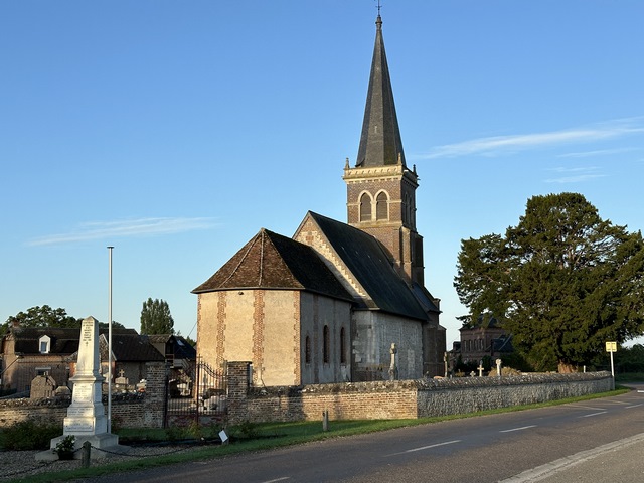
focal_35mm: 48
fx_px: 893
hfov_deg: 39.7
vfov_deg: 30.3
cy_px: 242
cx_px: 322
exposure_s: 1/2252
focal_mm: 6.86
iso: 64
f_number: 1.78
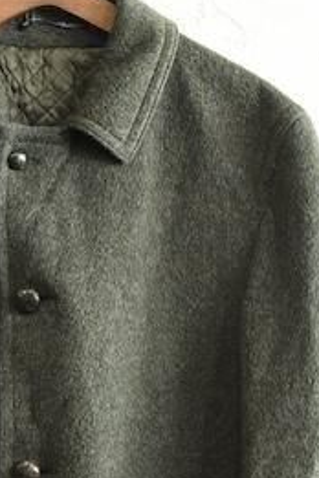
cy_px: 473
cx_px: 60
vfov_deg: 20.2
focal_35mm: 98
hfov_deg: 13.9
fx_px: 1302
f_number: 5.6
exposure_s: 1/80
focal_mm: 34
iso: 2000
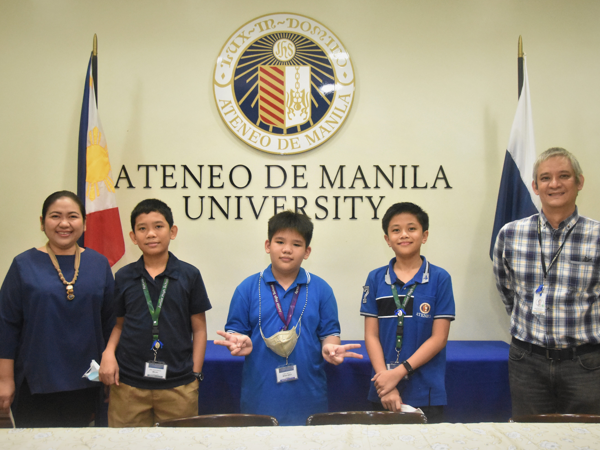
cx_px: 310
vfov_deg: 33.6
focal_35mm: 43
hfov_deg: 43.8
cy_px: 227
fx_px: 745
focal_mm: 26
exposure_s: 1/200
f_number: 4
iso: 8000
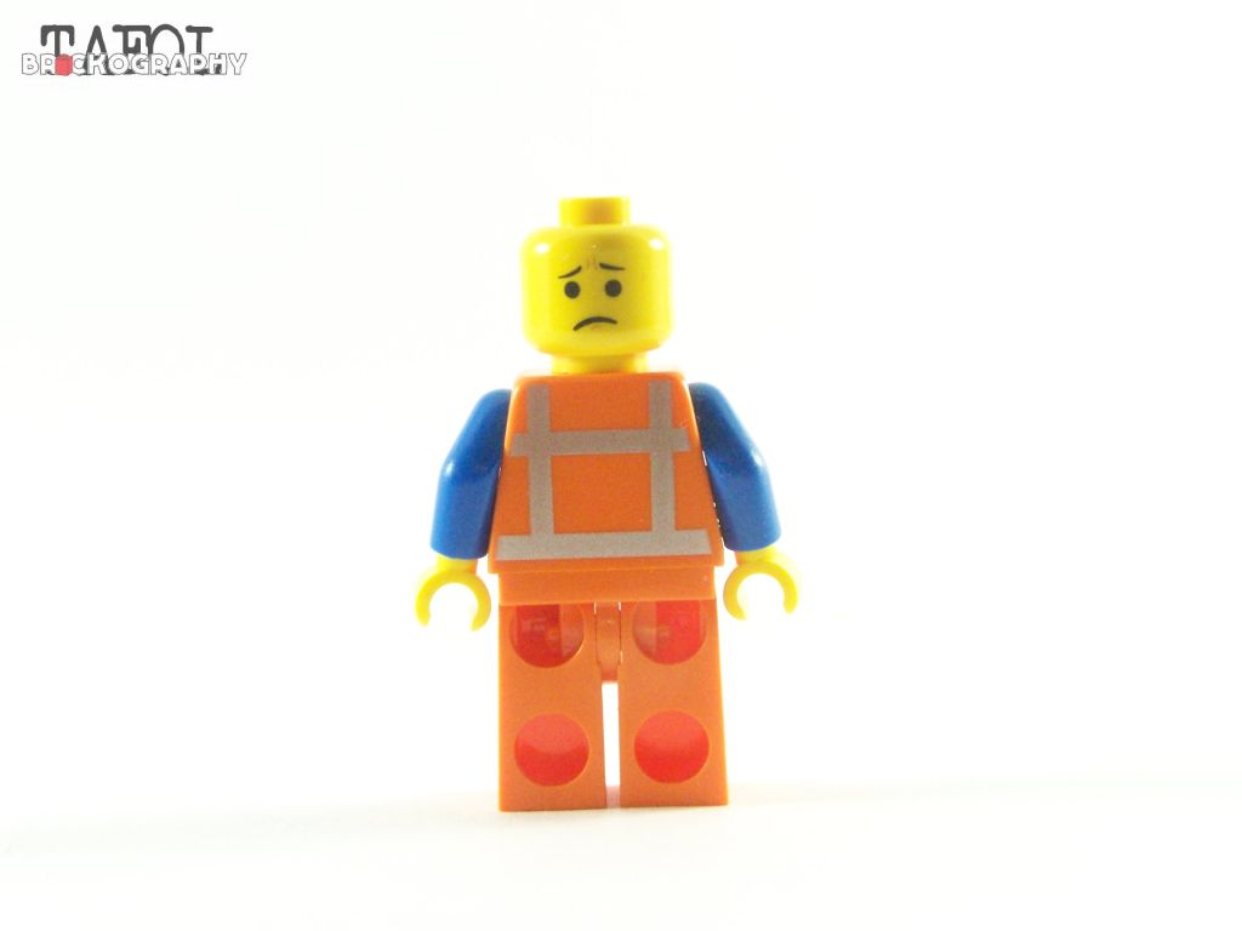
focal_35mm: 69
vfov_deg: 21.3
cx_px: 621
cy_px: 466
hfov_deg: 28.2
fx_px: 2476
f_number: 4
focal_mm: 11.5
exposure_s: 1/60
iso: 400
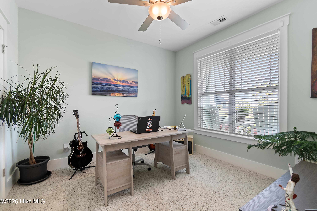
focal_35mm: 15
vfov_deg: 77.3
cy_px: 106
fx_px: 132
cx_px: 158
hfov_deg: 100.4
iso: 100
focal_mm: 10
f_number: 4.5
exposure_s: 1/8
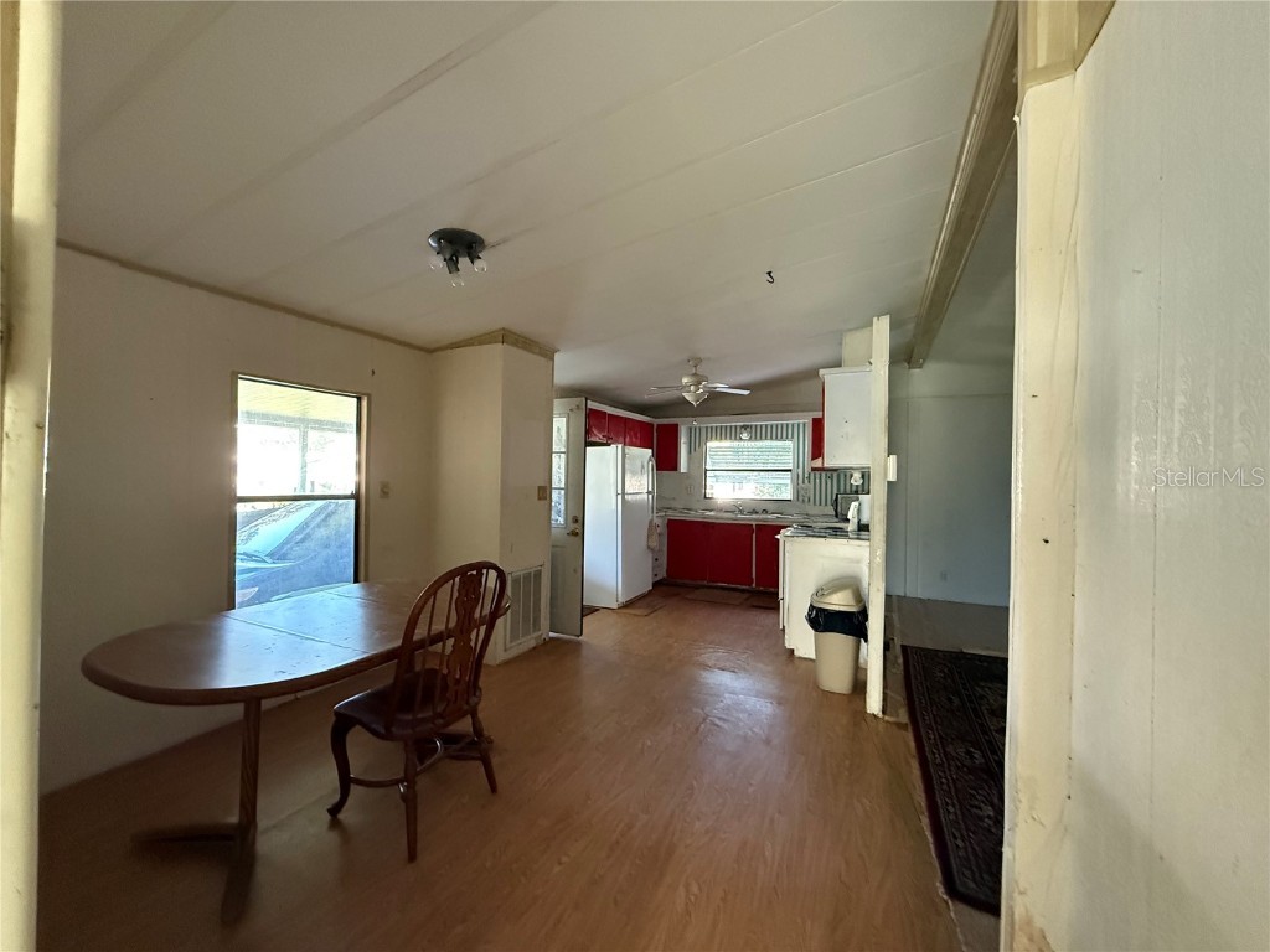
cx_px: 635
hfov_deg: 102.1
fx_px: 514
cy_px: 476
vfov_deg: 85.7
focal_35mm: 14
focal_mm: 2.22
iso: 1000
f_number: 2.2
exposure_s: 1/60
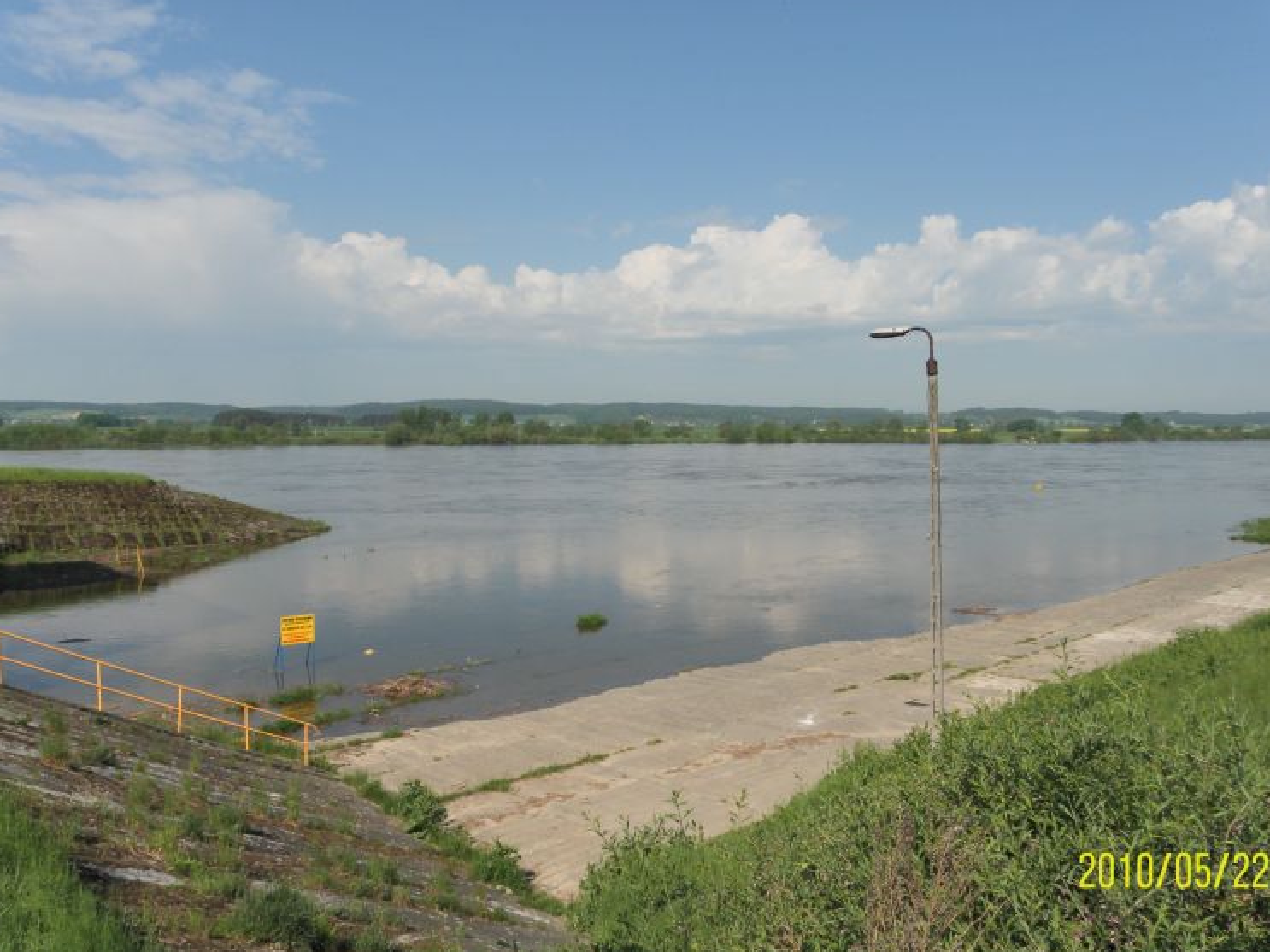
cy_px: 472
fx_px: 1027
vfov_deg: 49.7
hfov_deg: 63.4
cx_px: 656
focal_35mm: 28
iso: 64
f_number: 6.3
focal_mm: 4.6
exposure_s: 1/500
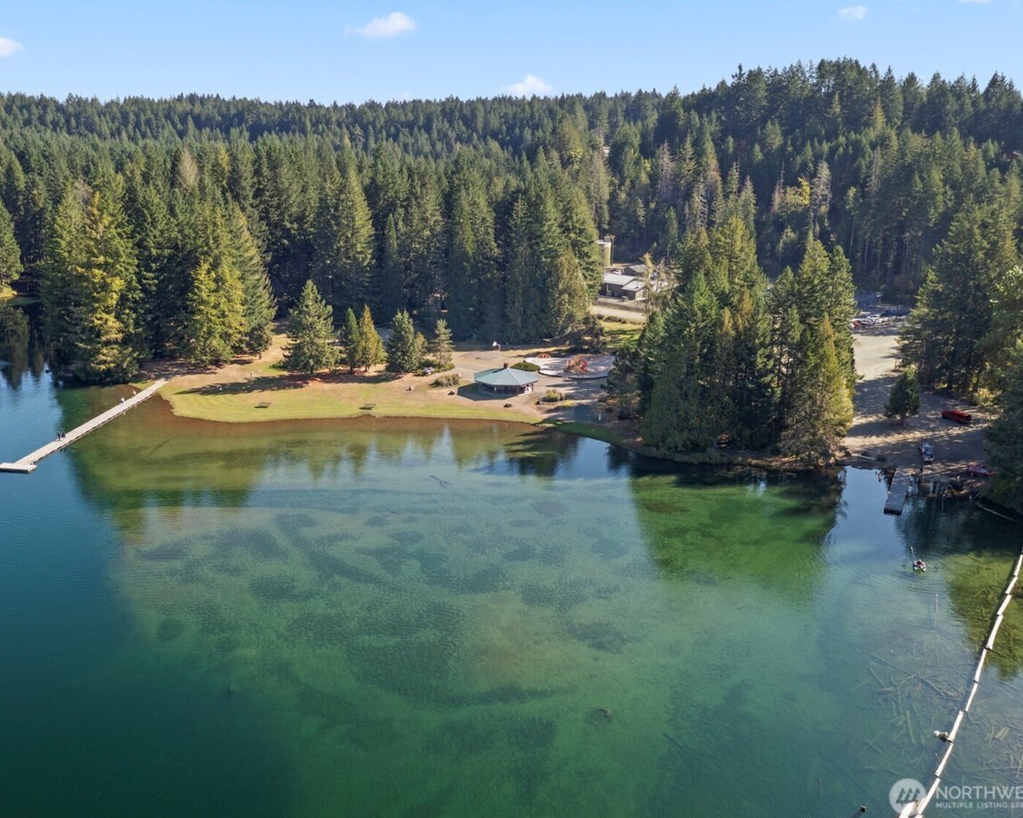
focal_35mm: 32
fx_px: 969
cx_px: 445
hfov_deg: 55.5
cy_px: 410
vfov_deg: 45.8
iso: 100
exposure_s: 1/50
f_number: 3.2
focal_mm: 10.26
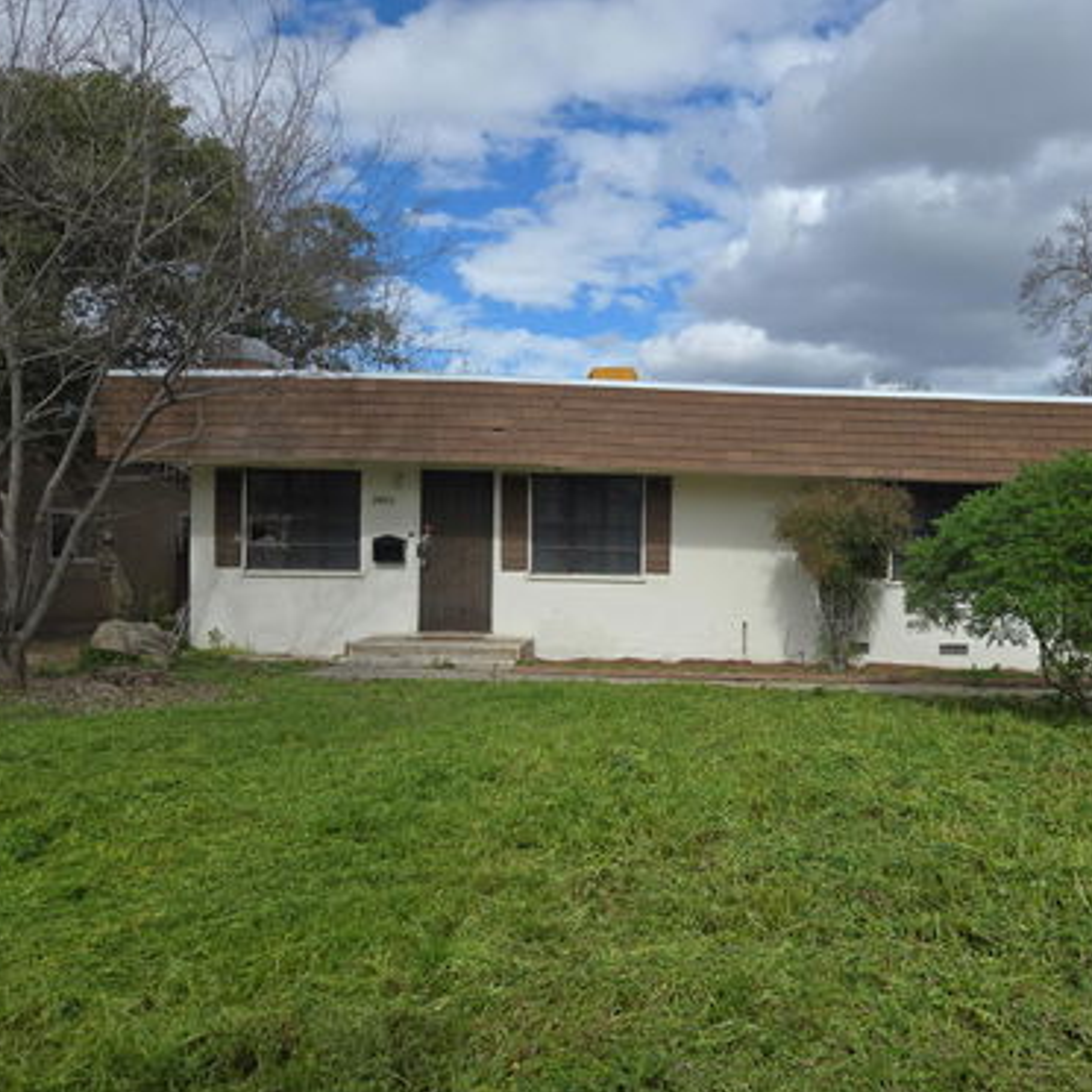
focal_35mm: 28
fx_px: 999
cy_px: 561
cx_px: 705
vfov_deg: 57.3
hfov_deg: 56.4
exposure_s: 1/2921
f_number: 1.8
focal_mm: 5.4
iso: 32
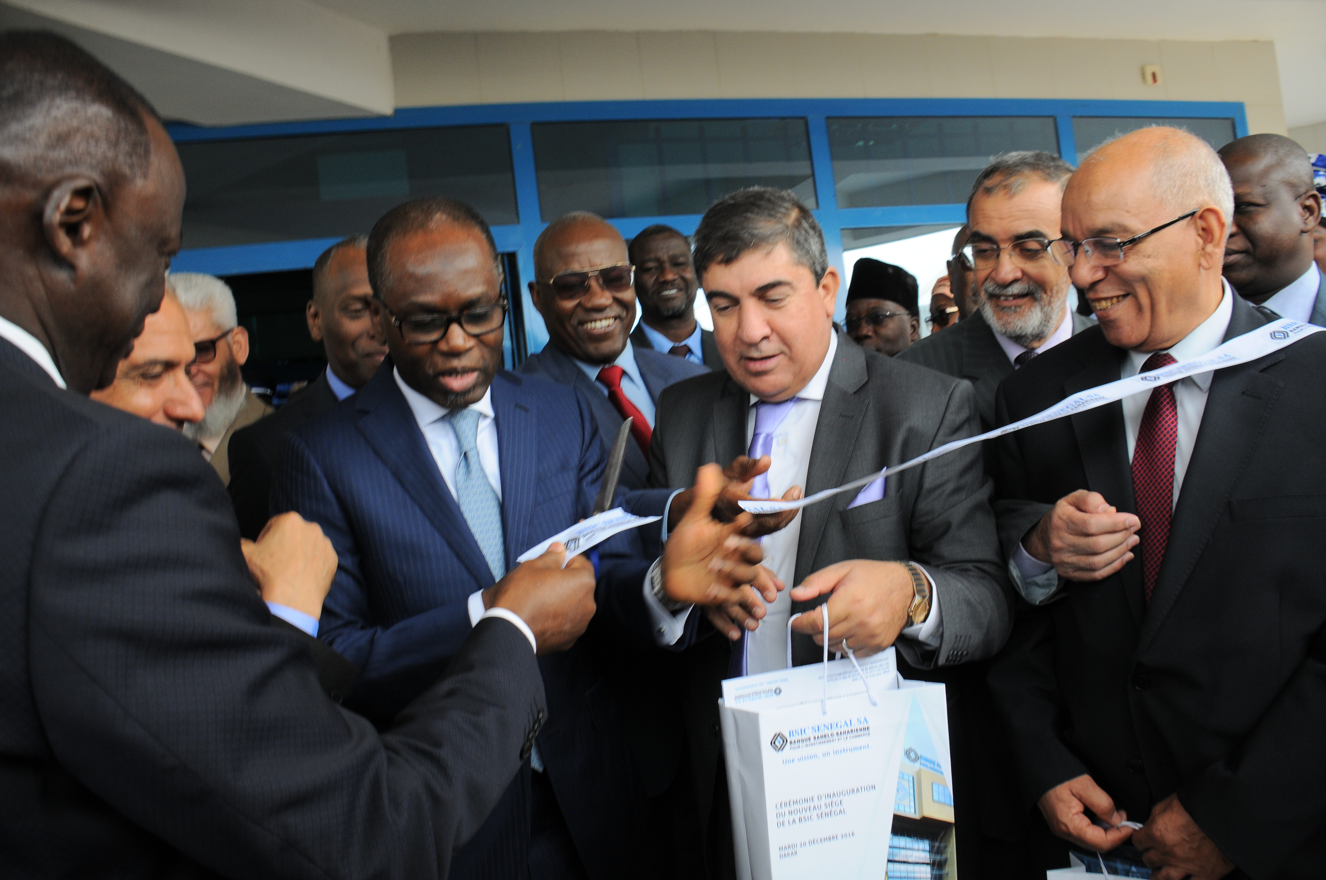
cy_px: 440
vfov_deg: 47.8
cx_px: 663
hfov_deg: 67.4
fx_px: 993
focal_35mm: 27
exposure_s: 1/125
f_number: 5.6
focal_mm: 18
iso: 400
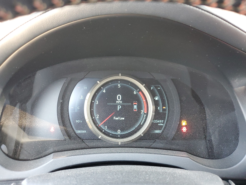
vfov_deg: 53.1
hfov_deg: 67.3
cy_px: 92
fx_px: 185
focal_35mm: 26
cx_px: 123
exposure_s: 1/60.2
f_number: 1.5
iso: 285
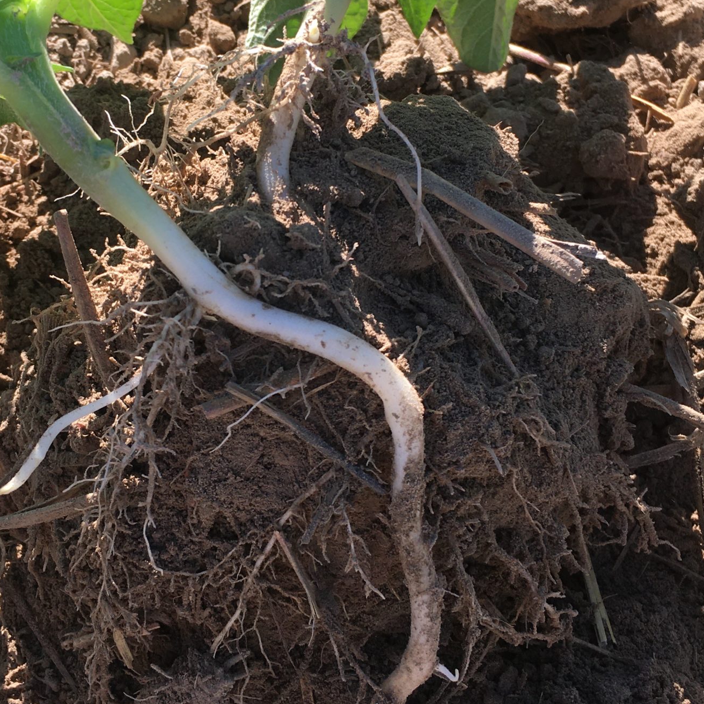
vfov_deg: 33.9
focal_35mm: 50
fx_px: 1150
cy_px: 270
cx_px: 289
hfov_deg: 33.9
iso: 25
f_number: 2.2
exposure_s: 1/444
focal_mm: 4.15
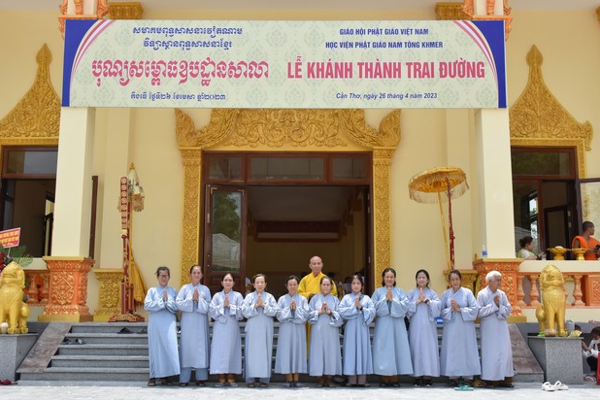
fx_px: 667
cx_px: 297
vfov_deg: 33.4
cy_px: 203
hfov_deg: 48.5
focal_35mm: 40
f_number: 13
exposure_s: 1/640
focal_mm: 38
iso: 1600
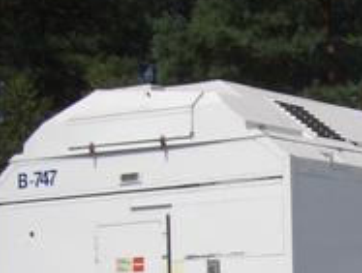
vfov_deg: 10.5
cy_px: 312
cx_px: 447
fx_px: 1467
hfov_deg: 13.6
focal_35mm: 140
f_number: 4.6
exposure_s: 1/800
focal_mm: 6.8
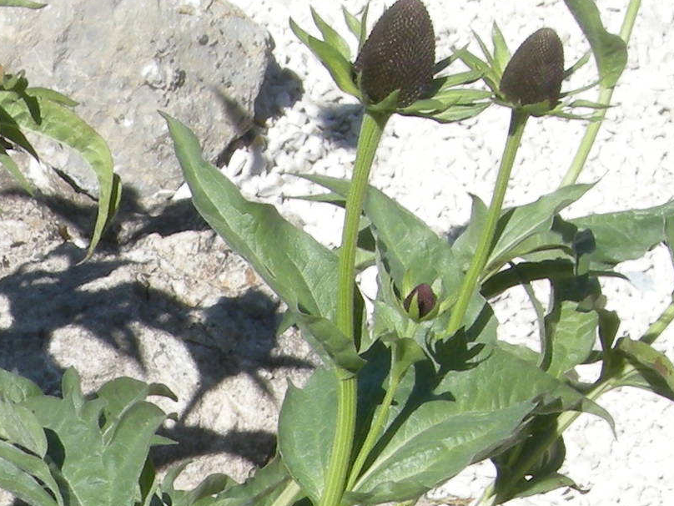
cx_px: 123
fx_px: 2025
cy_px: 519
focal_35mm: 104
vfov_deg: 14.0
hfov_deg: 18.7
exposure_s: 1/214
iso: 64
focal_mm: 7.5
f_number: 5.4
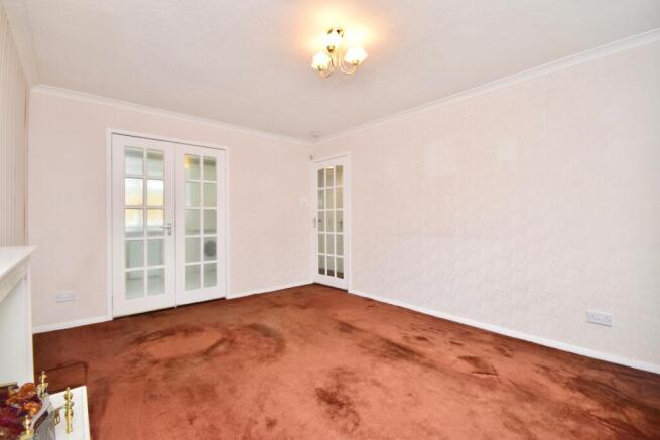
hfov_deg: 100.4
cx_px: 330
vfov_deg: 77.4
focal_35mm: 15
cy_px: 220
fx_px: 275
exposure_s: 1/80
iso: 800
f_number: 9
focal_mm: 10
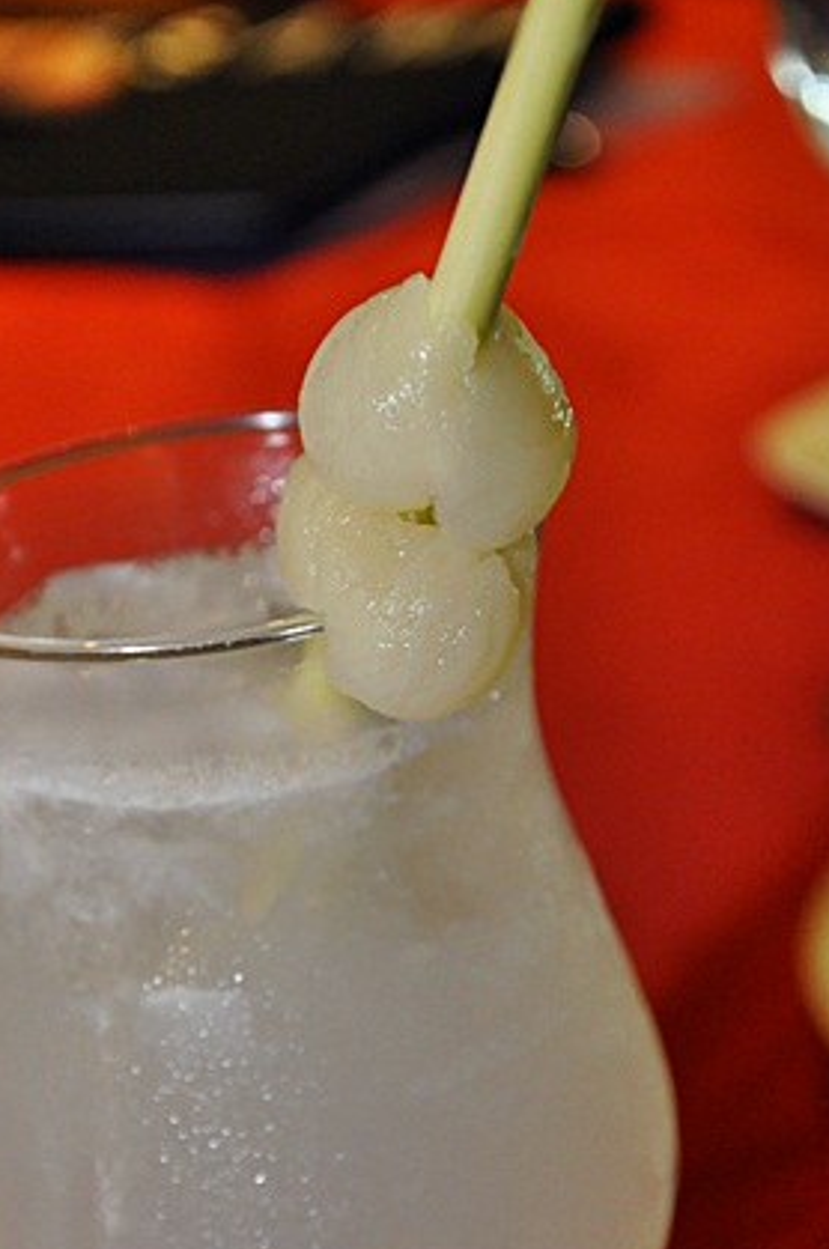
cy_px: 927
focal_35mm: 121
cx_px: 376
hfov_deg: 11.3
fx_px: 4193
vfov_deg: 16.9
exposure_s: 1/50
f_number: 5
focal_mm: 52
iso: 1250
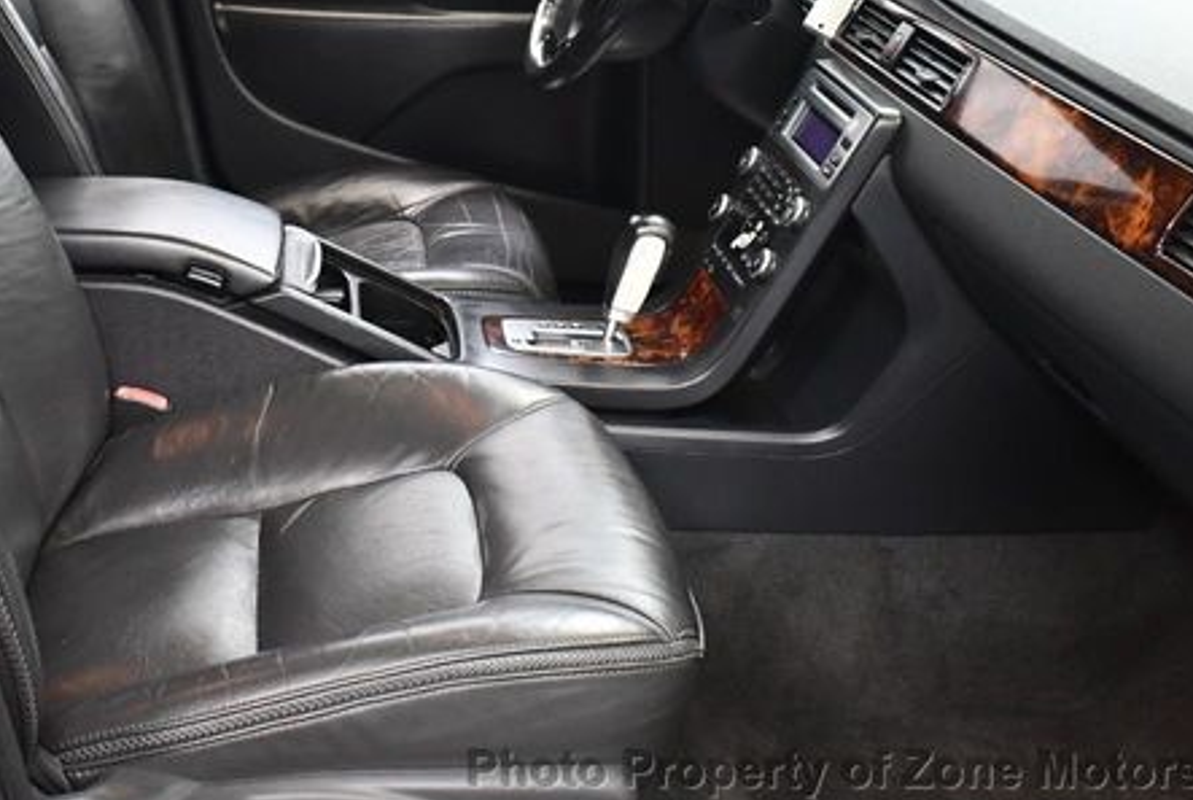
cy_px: 244
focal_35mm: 52
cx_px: 428
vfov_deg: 25.9
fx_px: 1726
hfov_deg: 37.8
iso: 3200
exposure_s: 1/80
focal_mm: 18
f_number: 3.5
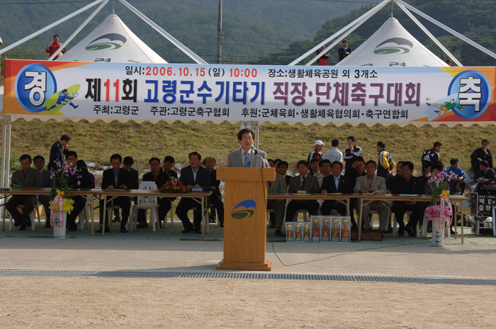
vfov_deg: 17.5
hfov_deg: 26.0
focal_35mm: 78
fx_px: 1073
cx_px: 248
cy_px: 164
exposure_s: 1/125
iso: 100
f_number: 11
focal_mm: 52
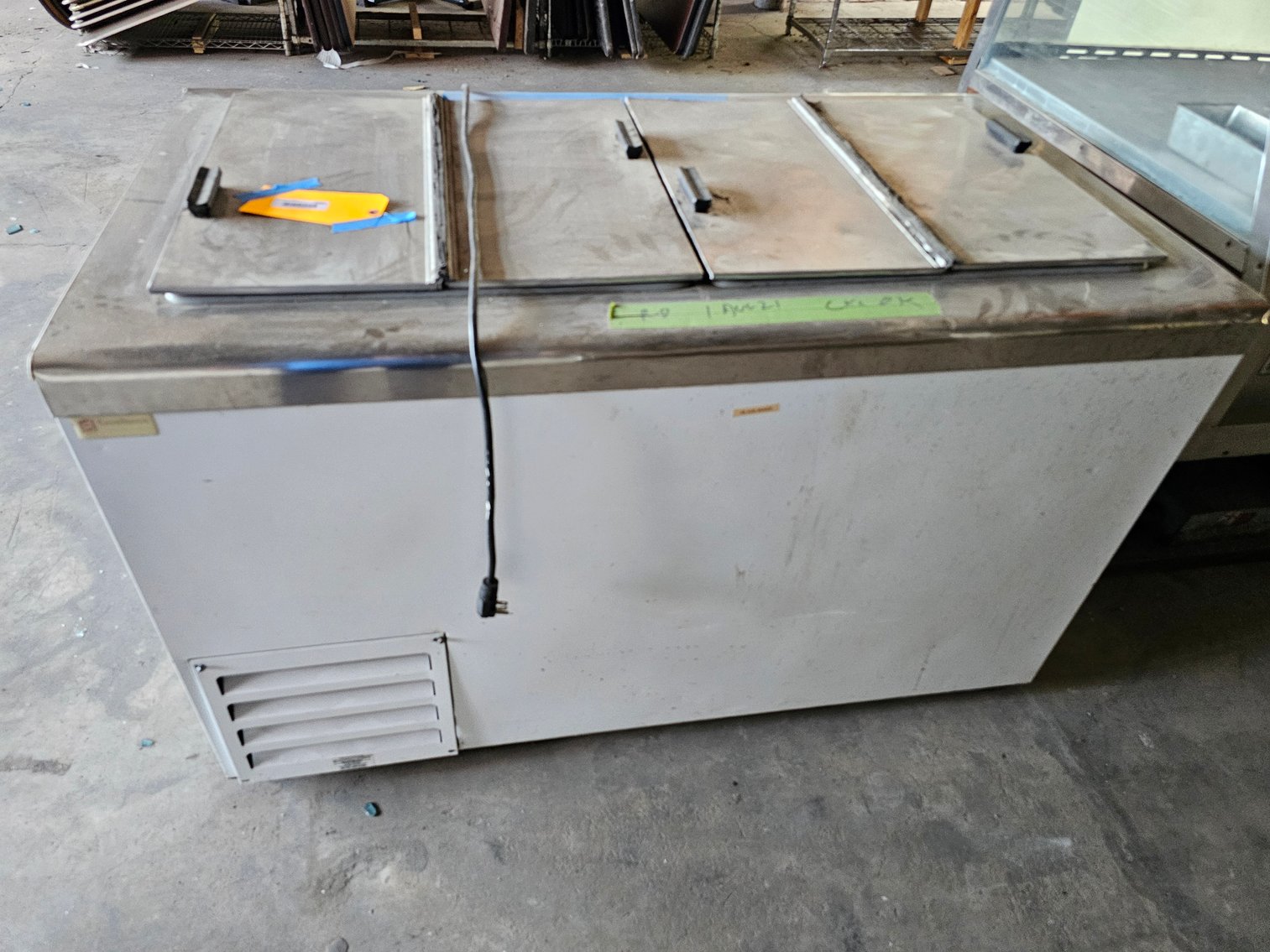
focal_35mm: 23
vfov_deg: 58.9
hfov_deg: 73.9
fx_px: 844
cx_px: 635
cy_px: 476
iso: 1000
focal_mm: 6.3
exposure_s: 1/120
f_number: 1.7
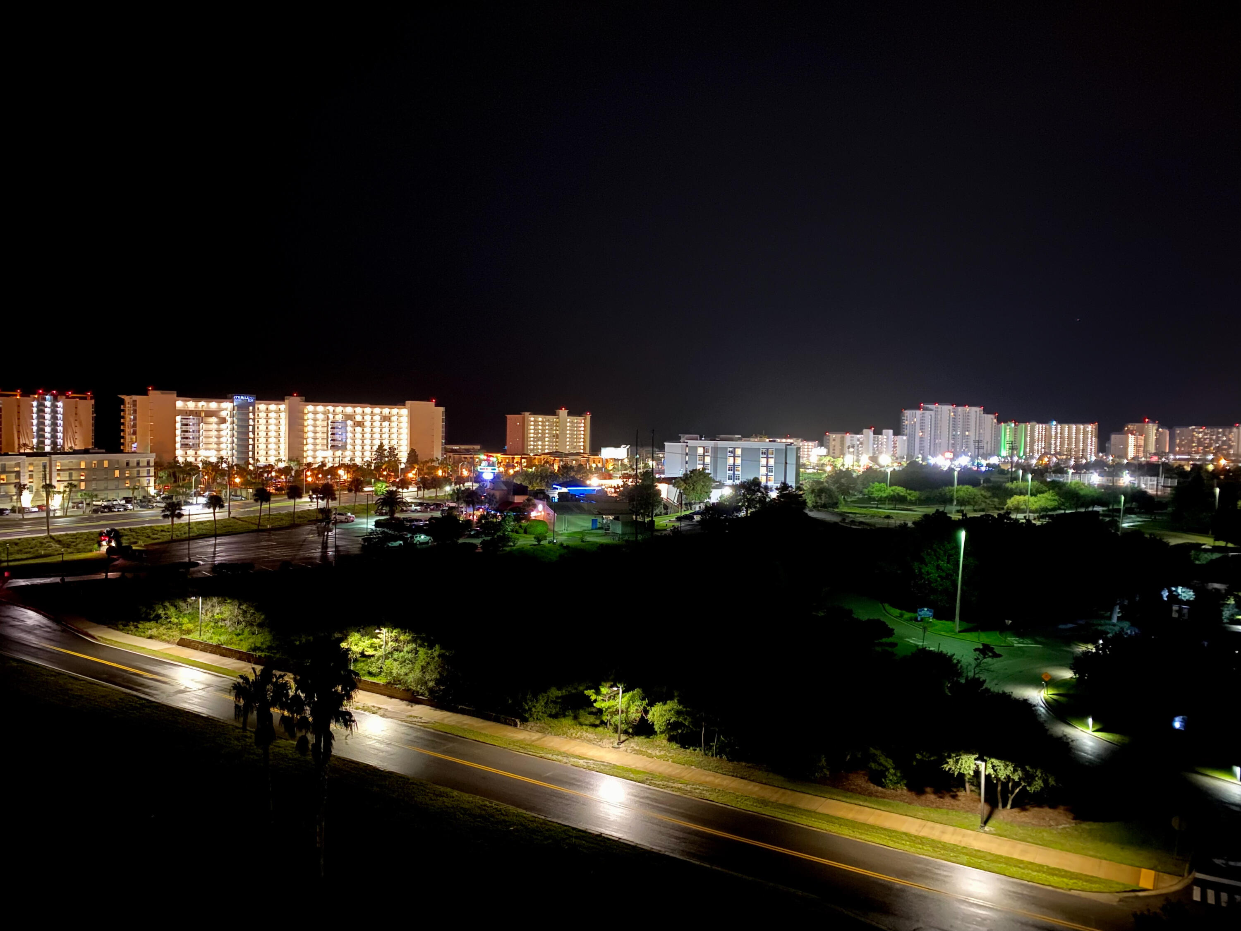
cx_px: 620
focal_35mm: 26
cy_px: 466
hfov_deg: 67.3
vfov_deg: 53.1
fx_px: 932
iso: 640
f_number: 1.8
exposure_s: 1/4
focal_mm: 4.25
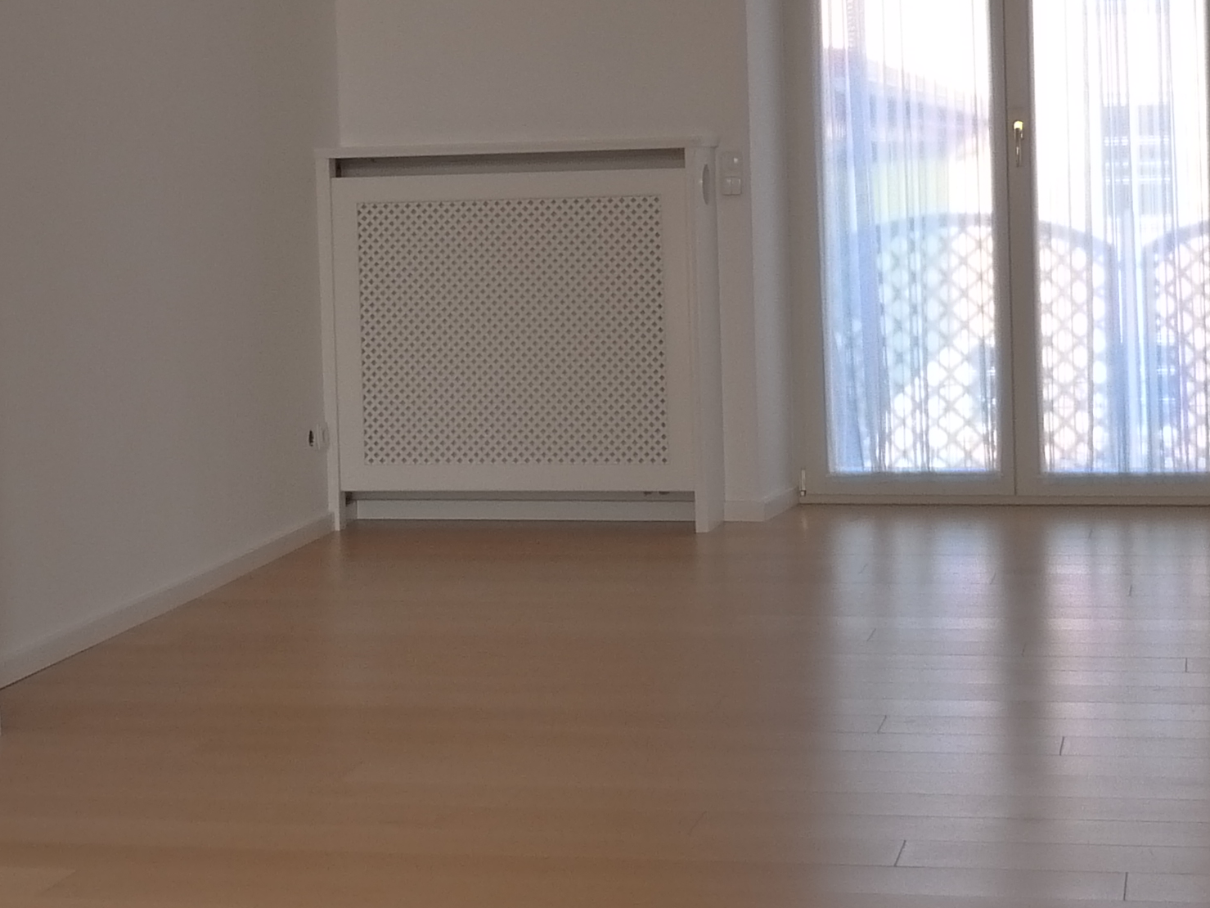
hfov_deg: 26.7
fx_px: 2552
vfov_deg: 20.0
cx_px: 651
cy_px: 188
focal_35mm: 73
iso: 400
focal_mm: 4.5
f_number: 2.8
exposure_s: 1/80
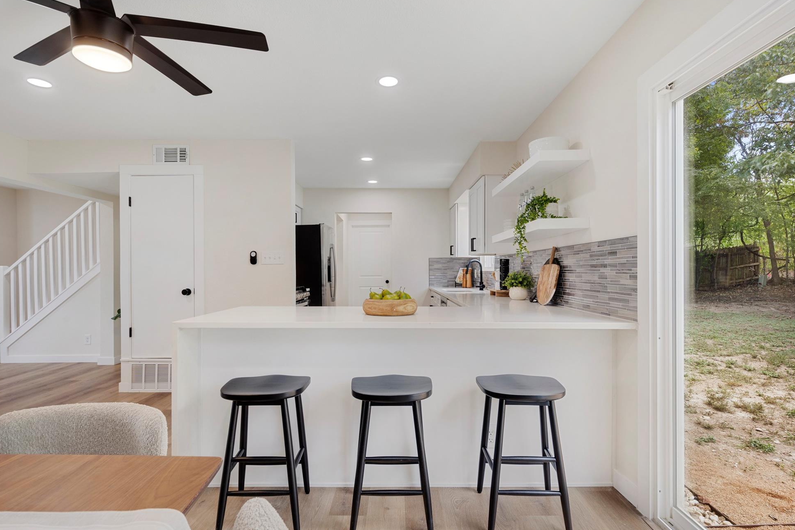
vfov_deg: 67.4
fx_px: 397
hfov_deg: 90.0
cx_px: 398
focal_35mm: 18
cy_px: 262
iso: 320
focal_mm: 17
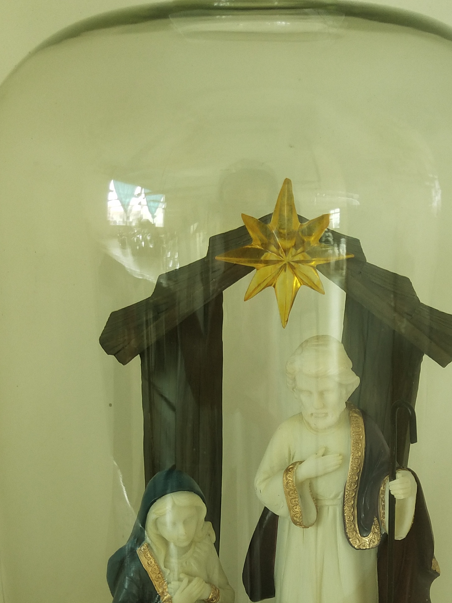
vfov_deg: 30.0
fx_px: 1097
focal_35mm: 63
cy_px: 478
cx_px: 268
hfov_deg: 23.3
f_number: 1.8
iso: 131
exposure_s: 1/50
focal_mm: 3.95
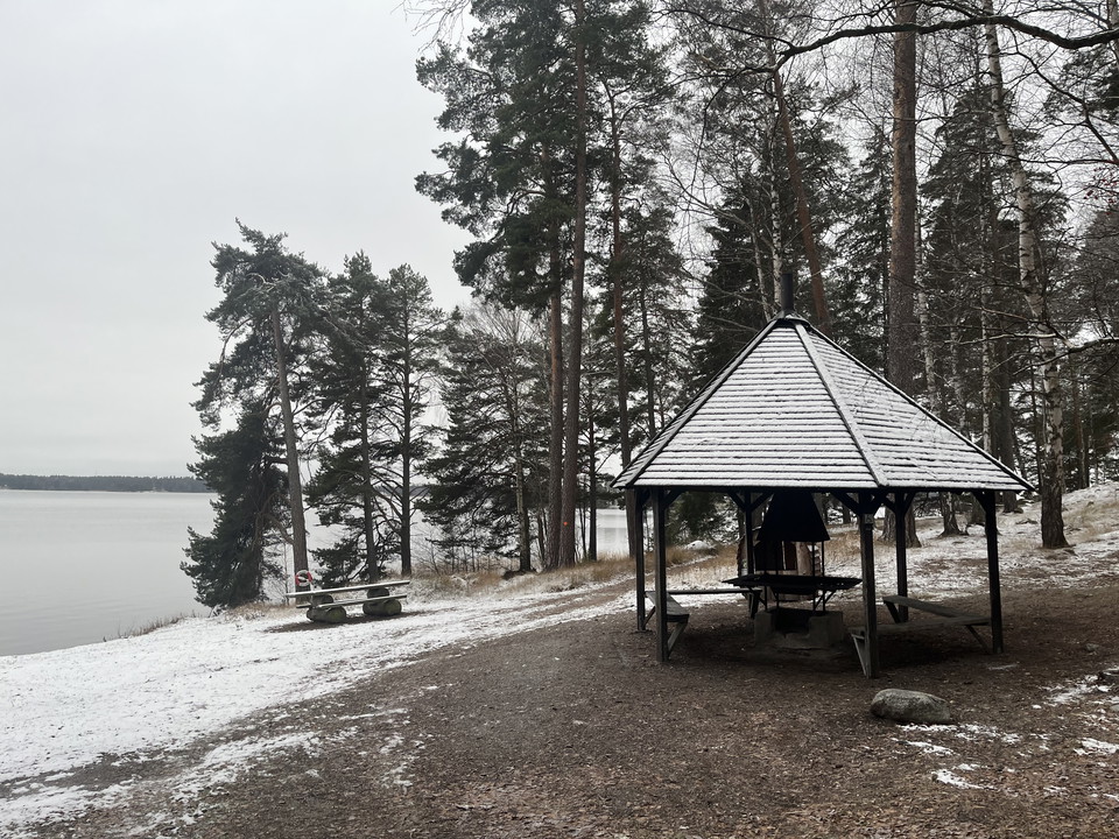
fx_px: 840
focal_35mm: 26
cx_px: 560
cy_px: 420
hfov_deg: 67.3
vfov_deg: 53.1
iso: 32
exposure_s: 1/150
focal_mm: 5.1
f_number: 1.6
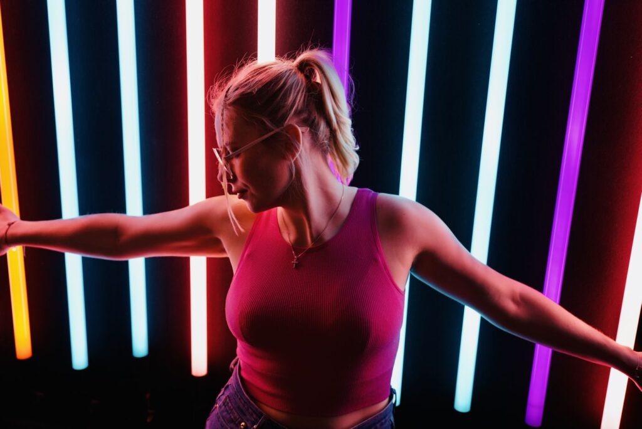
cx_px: 321
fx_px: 624
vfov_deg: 37.9
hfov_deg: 54.4
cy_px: 214
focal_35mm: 35
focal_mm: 35
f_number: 2.5
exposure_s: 1/100
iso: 160
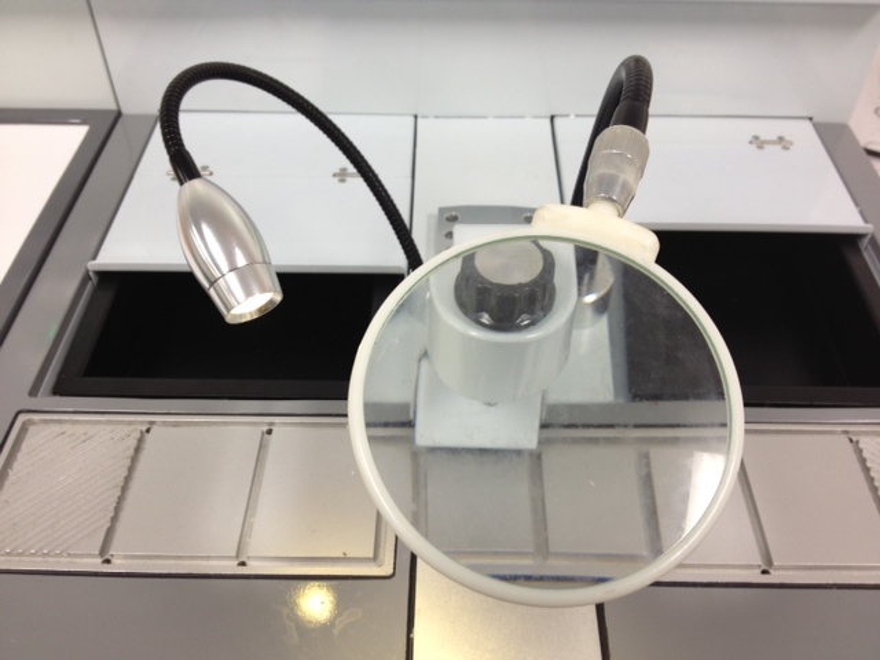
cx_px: 440
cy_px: 330
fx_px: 890
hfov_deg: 52.6
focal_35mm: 35
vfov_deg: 40.7
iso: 64
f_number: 2.4
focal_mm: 4.28
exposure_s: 1/24
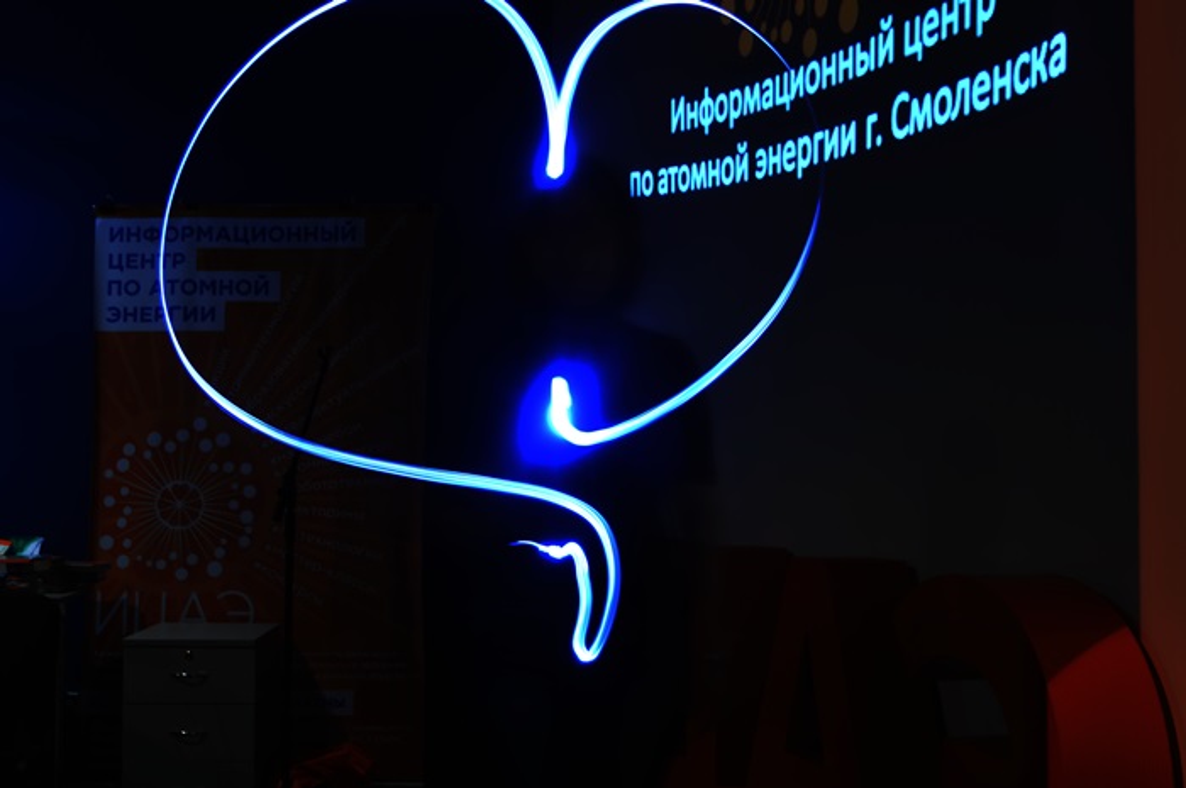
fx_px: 1579
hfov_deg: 41.2
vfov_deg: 28.0
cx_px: 593
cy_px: 394
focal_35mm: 48
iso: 100
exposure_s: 10
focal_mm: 32
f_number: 9
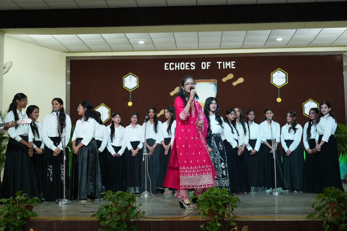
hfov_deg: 40.3
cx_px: 174
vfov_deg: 27.5
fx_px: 472
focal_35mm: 49
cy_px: 116
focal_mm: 49
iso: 1600
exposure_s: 1/160
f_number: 4
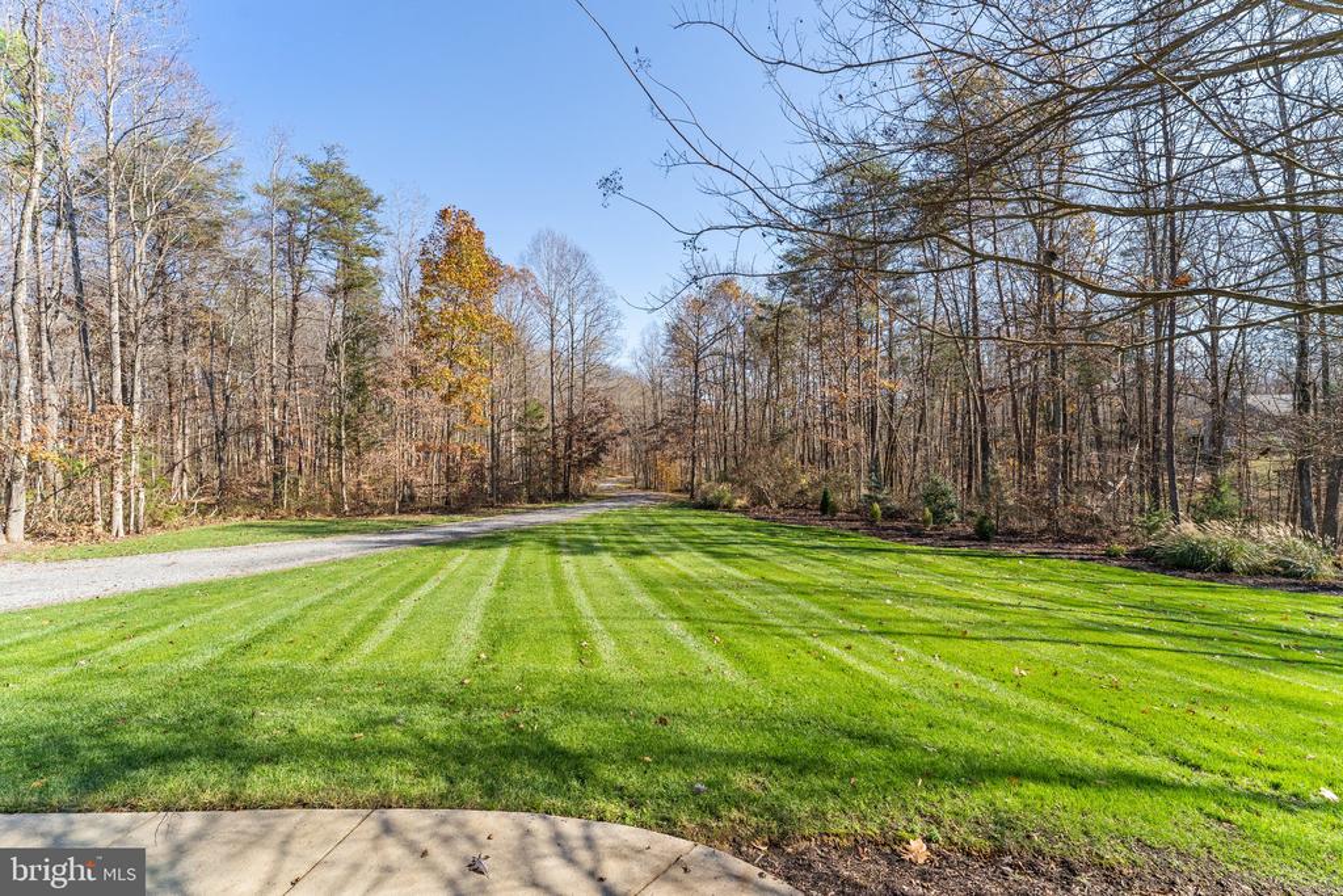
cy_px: 448
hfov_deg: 104.2
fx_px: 522
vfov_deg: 81.2
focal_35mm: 14
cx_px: 672
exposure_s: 1/800
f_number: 8
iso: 640
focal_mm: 14
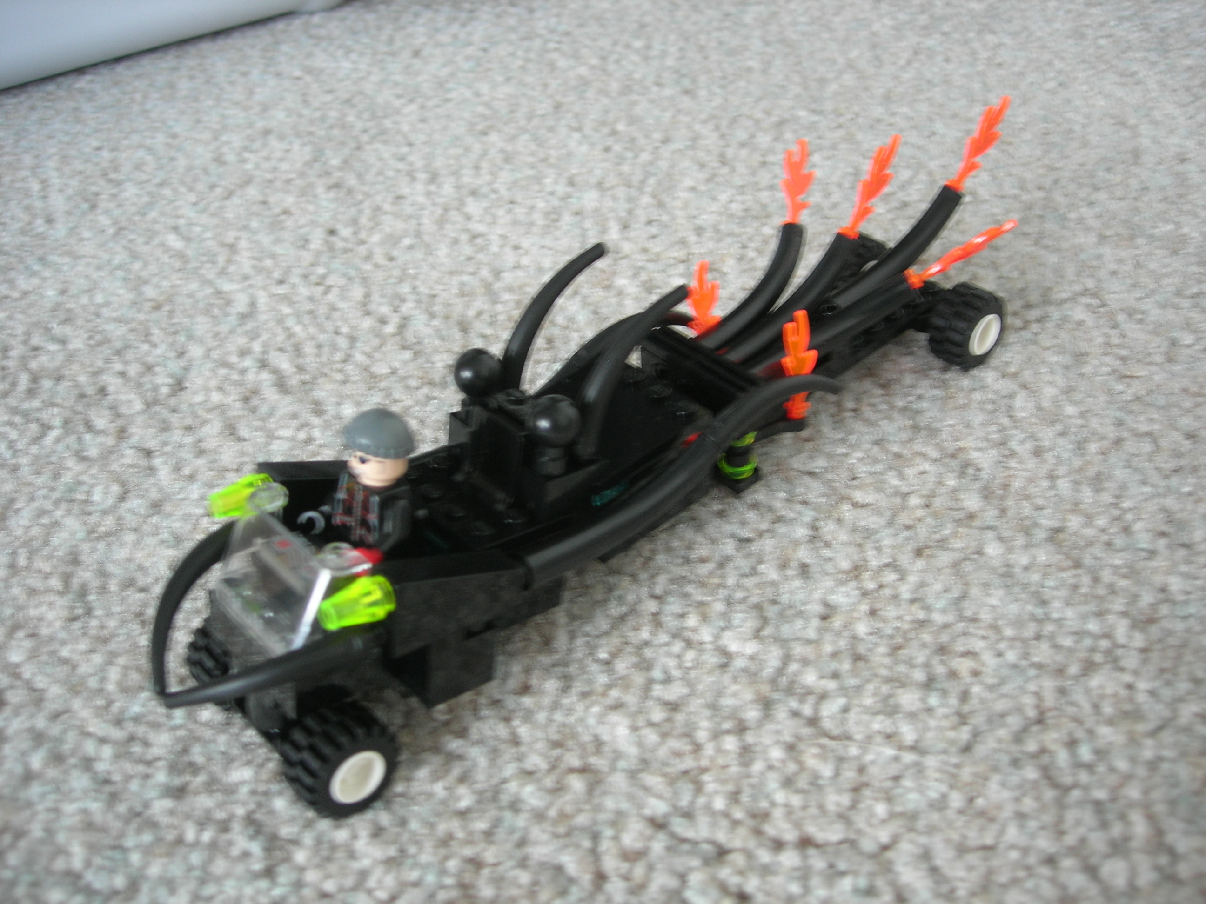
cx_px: 603
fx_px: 1324
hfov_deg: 49.0
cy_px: 452
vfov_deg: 37.7
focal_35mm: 38
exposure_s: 1/7.9
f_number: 2.8
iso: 64
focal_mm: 7.8
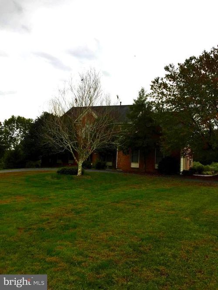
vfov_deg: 61.7
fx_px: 244
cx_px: 109
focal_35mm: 29
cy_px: 145
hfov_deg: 48.2
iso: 32
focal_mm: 4.15
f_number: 2.2
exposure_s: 1/180
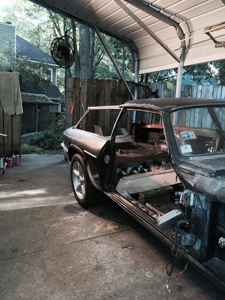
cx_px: 112
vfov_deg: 61.7
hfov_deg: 48.2
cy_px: 150
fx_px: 251
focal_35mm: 29
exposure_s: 1/30
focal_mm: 4.15
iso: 100
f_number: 2.2
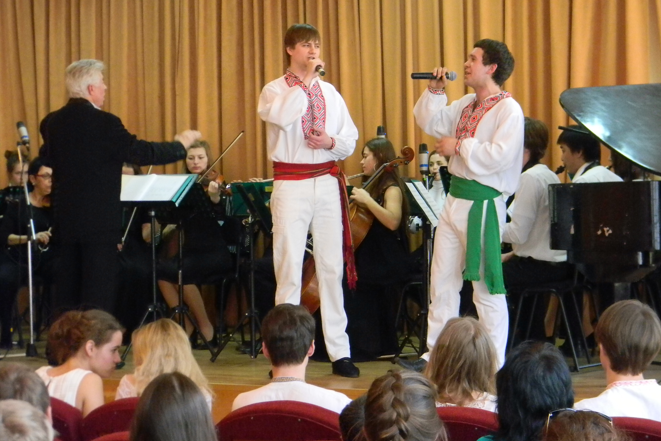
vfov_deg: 15.7
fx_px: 1597
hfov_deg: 23.4
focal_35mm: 87
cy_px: 197
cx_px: 332
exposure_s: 1/13
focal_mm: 15.1
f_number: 4.5
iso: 200
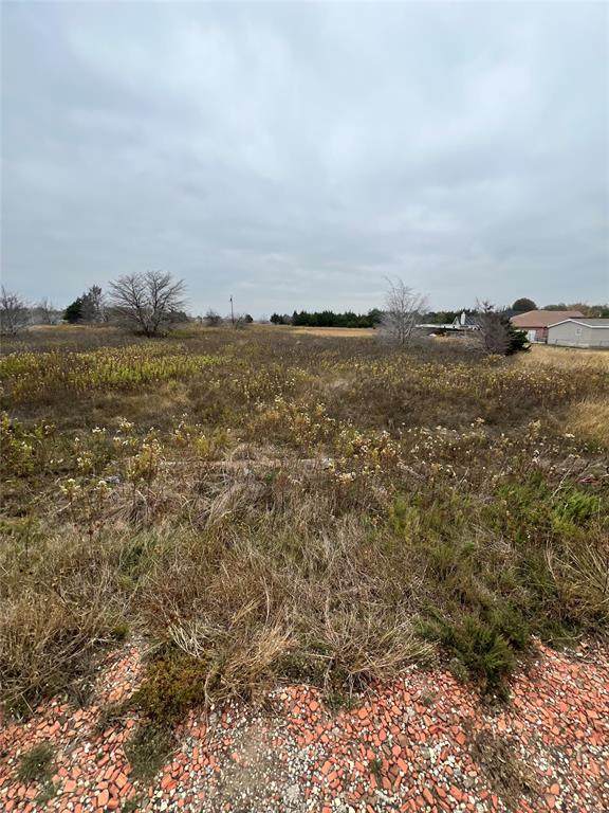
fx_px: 305
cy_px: 406
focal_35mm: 13
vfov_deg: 106.2
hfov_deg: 89.9
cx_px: 304
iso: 32
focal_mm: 1.57
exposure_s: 1/752
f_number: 1.8
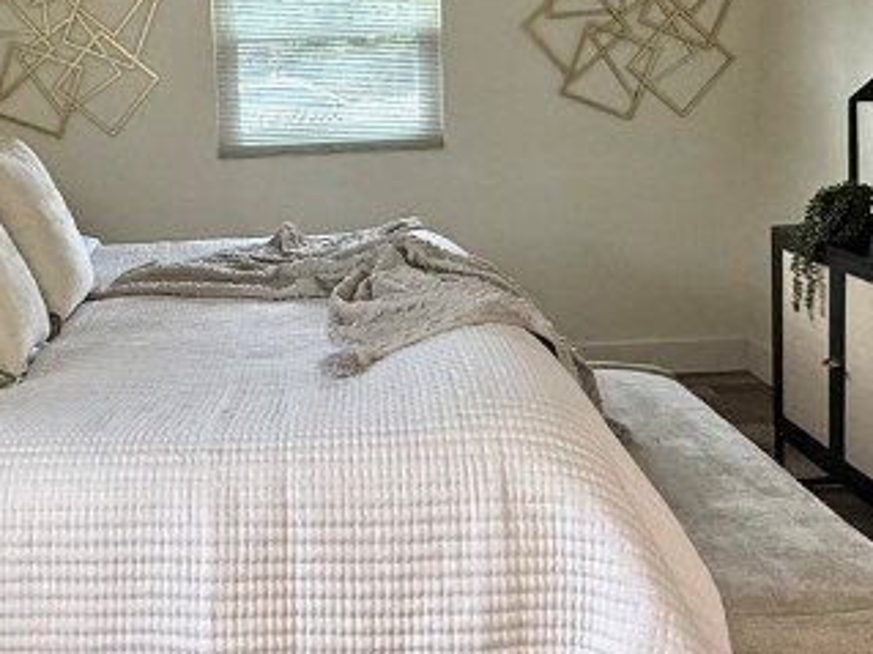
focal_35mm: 45
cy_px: 202
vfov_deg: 31.8
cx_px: 282
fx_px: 1134
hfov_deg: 41.5
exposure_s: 1/120
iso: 400
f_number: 2.2
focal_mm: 2.22
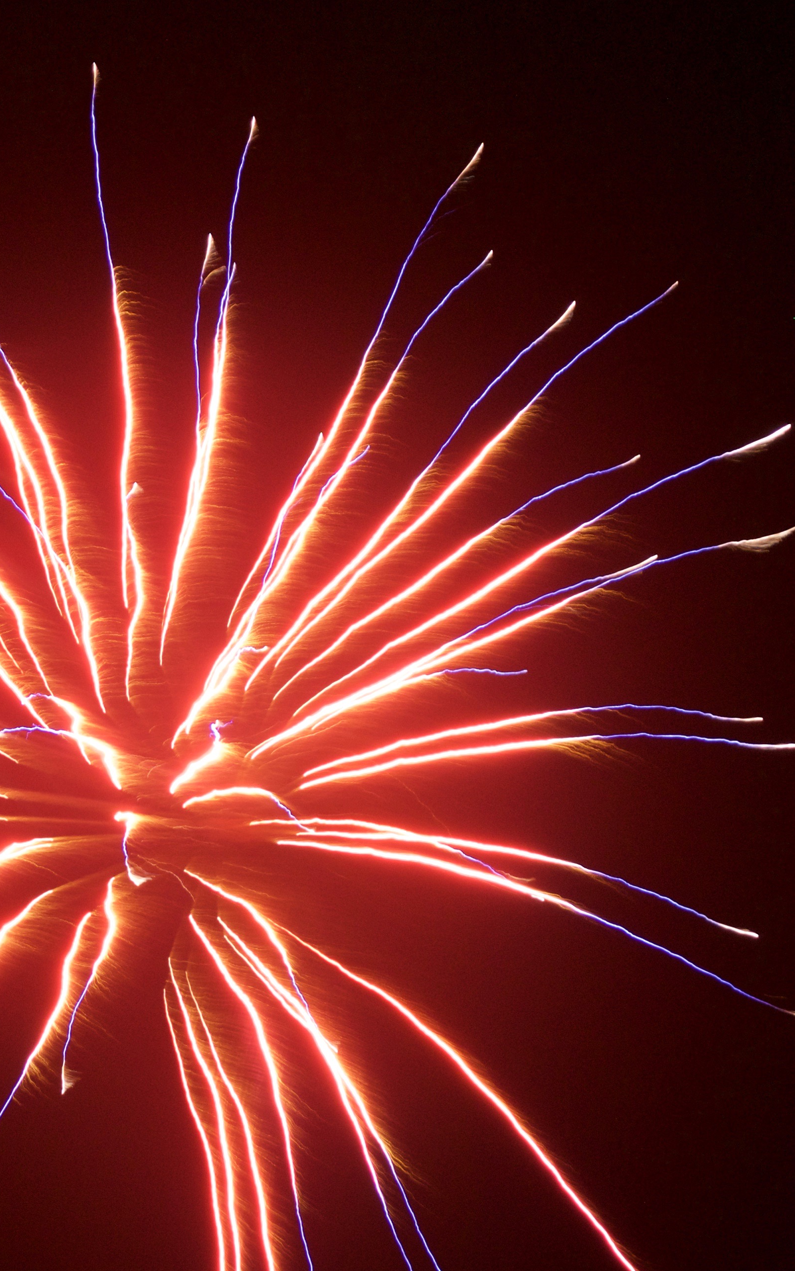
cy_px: 633
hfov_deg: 10.2
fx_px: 4394
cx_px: -69
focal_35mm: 127
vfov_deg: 16.5
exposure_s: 1/1.3
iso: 400
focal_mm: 55
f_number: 5.6
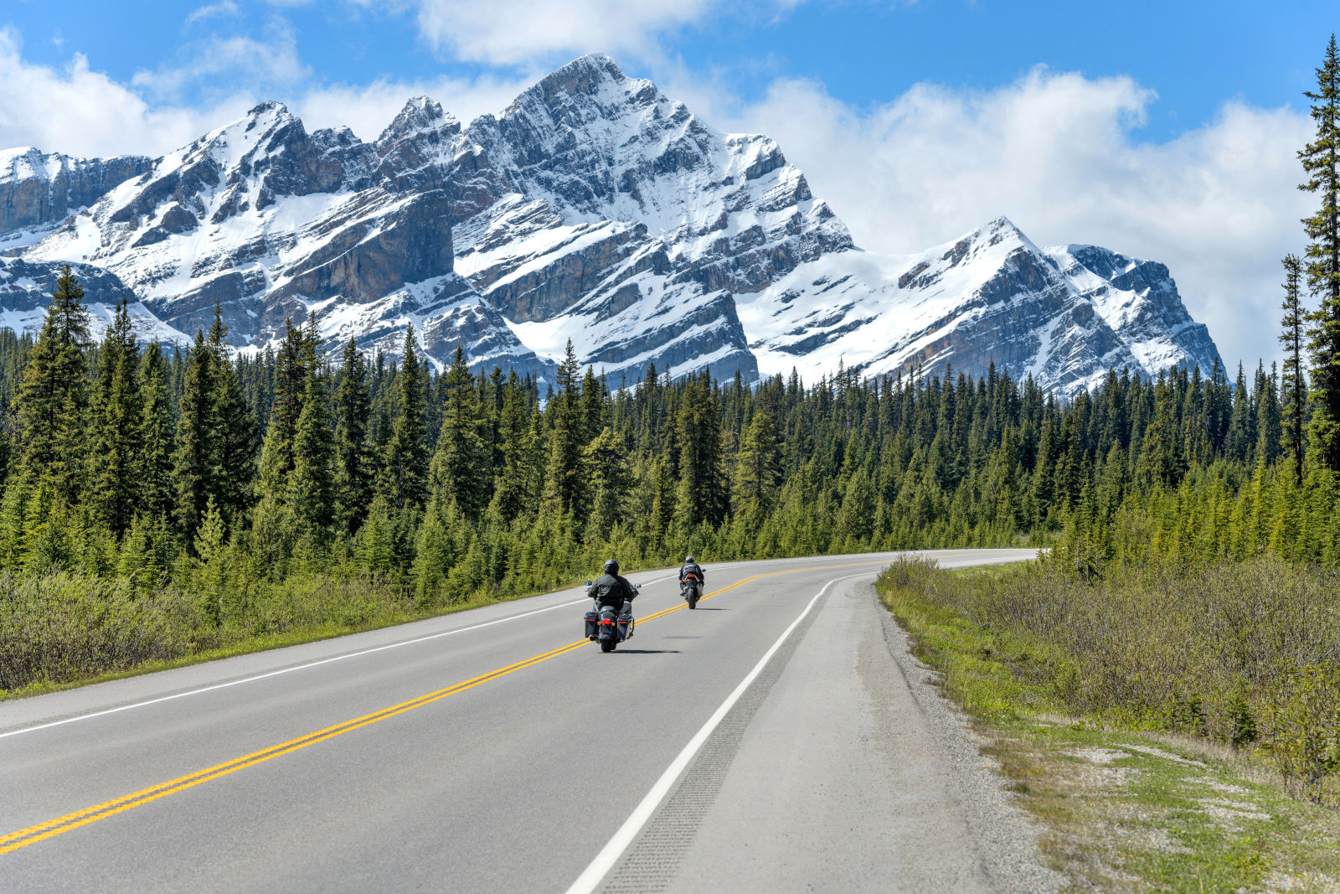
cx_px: 670
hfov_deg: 19.5
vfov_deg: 13.0
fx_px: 3908
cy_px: 447
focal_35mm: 105
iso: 31
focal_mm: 105
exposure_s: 1/400
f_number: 8
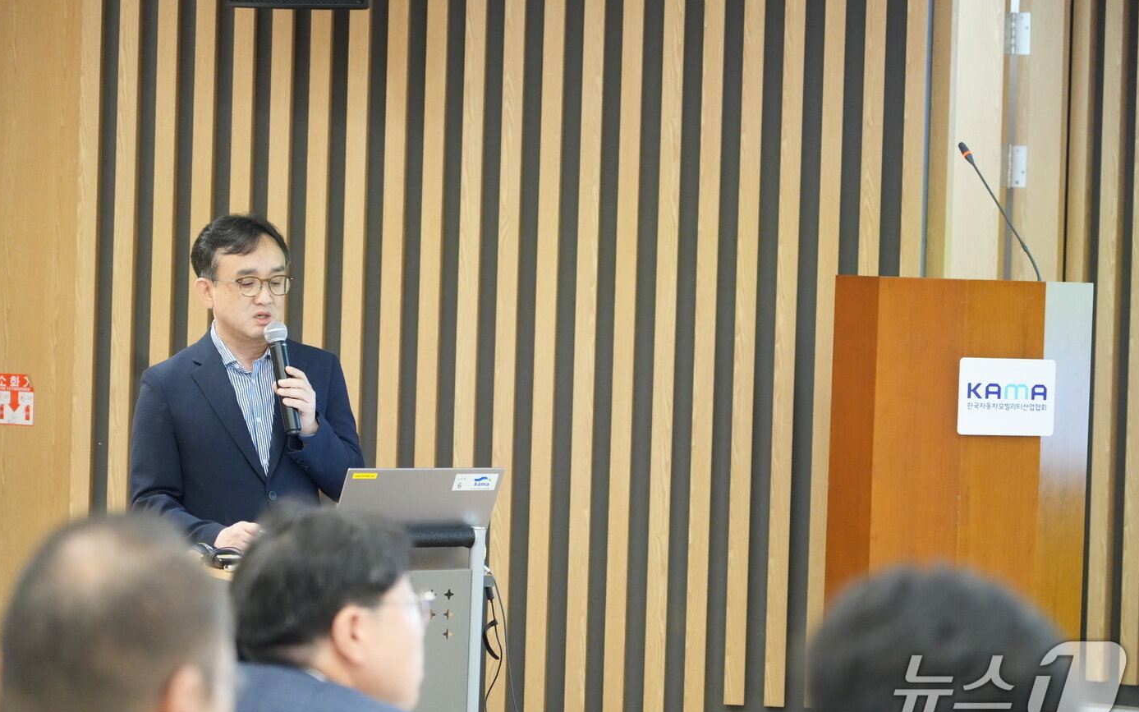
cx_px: 570
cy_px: 362
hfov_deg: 19.3
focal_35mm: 108
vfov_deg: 12.1
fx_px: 3353
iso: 10000
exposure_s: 1/125
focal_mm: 105
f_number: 4
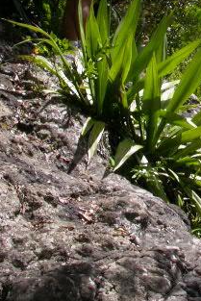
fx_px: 845
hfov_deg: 12.7
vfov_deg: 19.8
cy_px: 28
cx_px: 320
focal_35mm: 101
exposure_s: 1/357
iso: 100
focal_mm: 7.85
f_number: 7.5
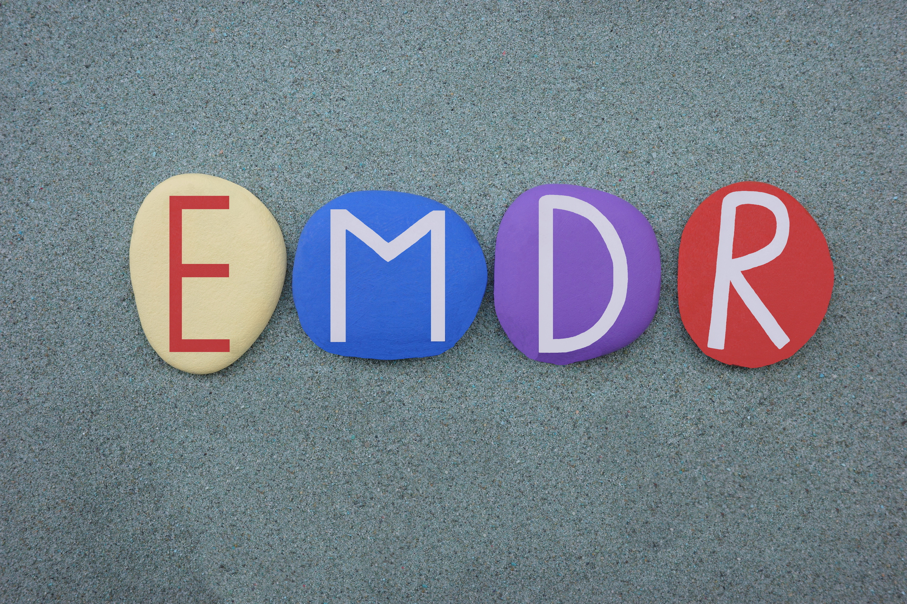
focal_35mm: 40
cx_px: 454
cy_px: 302
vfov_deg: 33.4
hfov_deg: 48.5
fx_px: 1008
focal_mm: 26
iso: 200
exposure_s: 1/250
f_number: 4
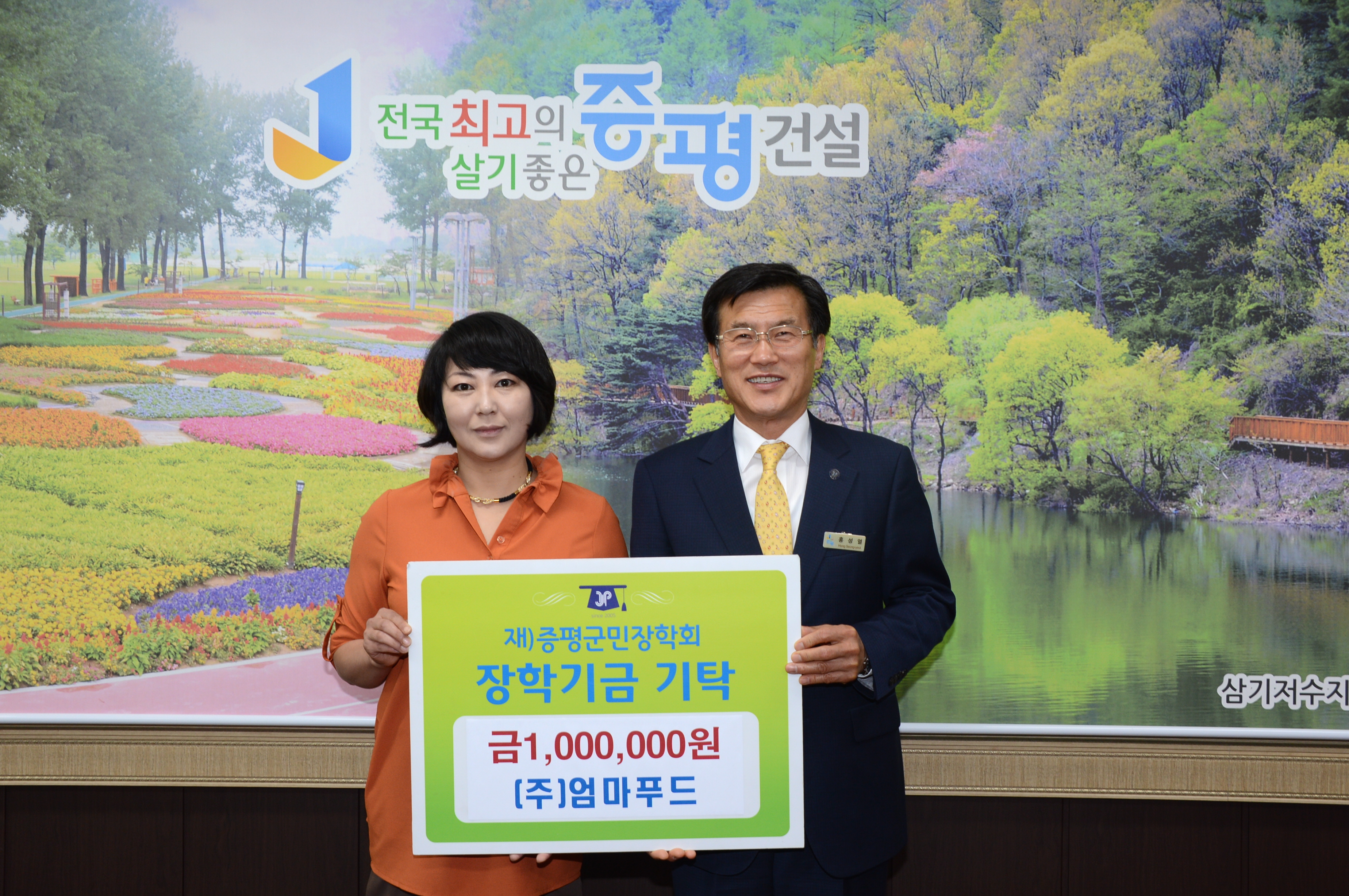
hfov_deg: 50.7
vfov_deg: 35.0
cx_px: 674
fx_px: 1422
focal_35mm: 38
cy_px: 448
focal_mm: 38
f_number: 7.1
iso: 800
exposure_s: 1/60
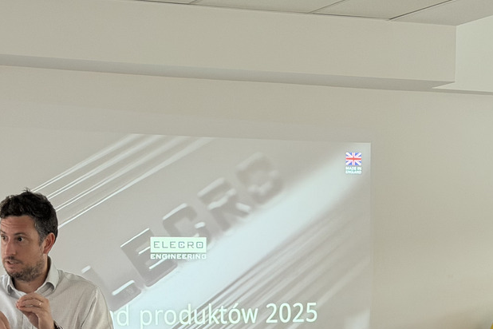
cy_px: 302
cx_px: 89
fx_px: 1328
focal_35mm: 97
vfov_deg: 14.0
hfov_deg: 20.7
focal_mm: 6.76
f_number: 1.78
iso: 125
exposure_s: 1/60
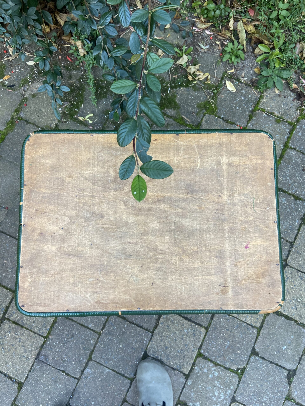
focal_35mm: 26
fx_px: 305
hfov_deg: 53.1
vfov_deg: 67.3
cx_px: 152
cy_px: 203
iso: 125
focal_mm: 4.25
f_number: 1.8
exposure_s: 1/107
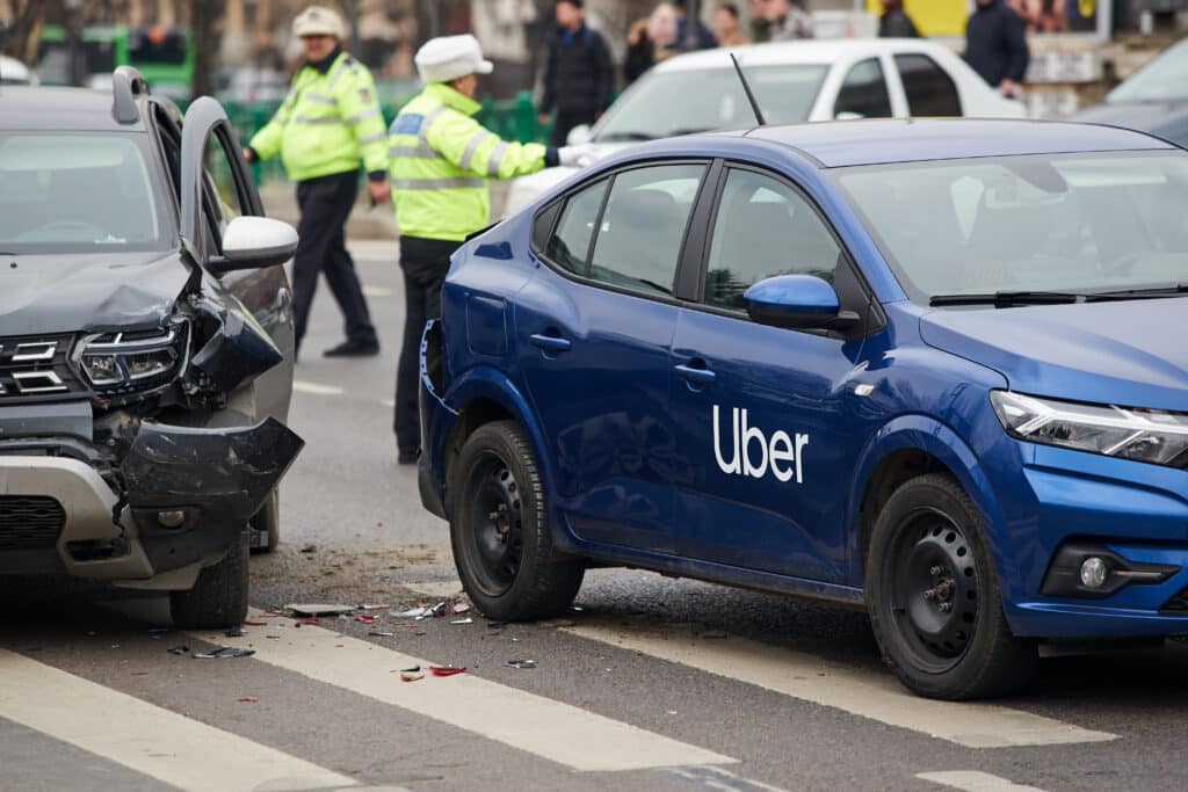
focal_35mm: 200
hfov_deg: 10.3
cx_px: 594
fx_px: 6600
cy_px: 396
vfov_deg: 6.9
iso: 100
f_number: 4
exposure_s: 1/250
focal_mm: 200
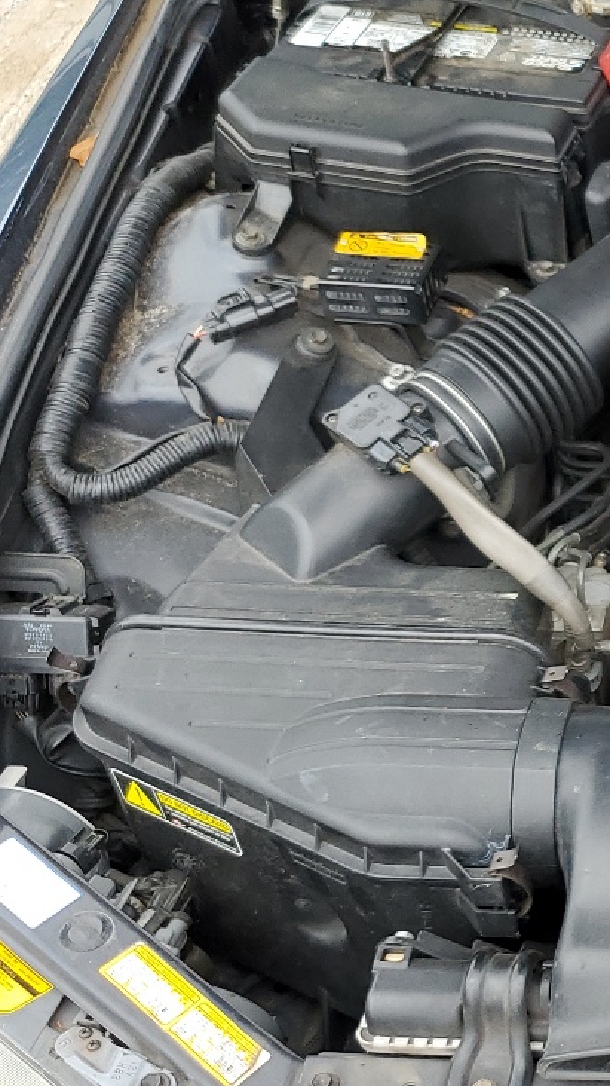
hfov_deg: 16.5
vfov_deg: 33.8
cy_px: 579
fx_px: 1783
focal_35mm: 62
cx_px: 1063
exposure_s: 1/625
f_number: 1.5
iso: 50
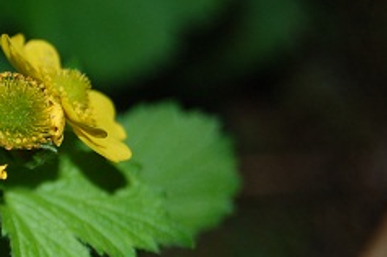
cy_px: 150
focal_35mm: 208
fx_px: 2236
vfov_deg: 6.6
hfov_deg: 9.8
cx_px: -23
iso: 200
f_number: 5.6
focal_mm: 55
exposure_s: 1/125
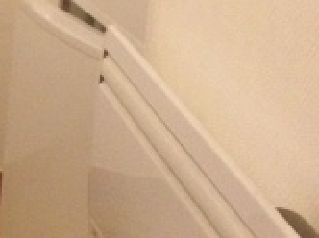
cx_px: -144
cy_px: -36
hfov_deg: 13.8
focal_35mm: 135
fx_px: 1242
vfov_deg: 10.8
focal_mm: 4.28
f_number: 2.4
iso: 320
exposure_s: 1/15
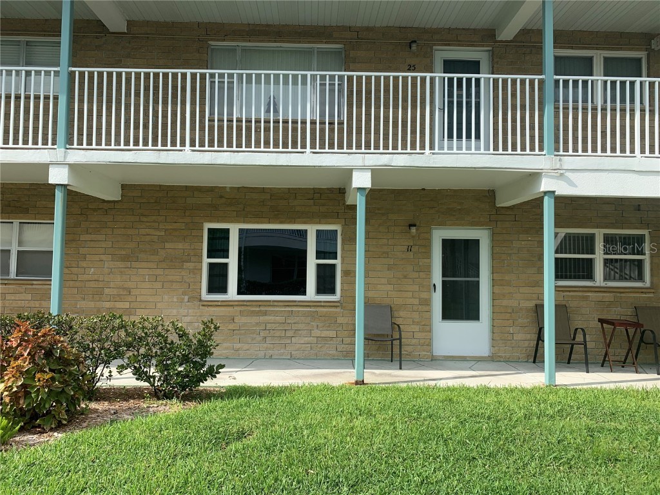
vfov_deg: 53.1
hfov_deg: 67.3
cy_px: 248
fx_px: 496
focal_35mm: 26
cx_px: 330
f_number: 1.8
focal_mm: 4.25
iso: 25
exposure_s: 1/1610
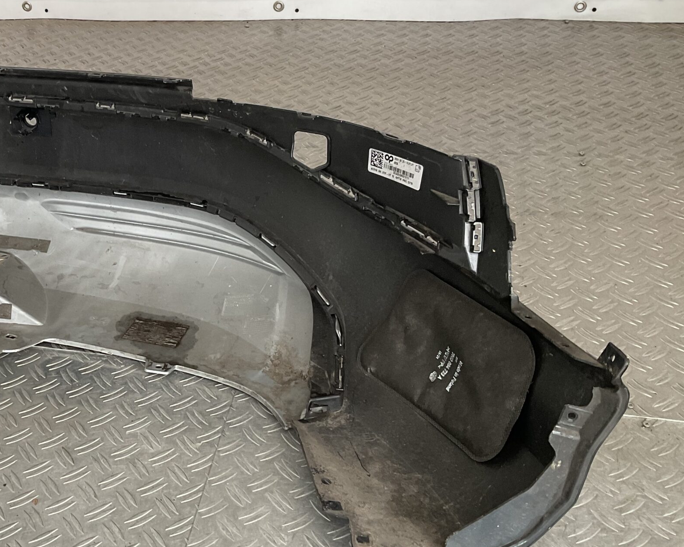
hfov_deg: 38.8
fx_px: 931
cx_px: 134
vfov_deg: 32.7
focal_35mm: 46
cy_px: 306
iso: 64
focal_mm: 3
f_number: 1.8
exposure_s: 1/60
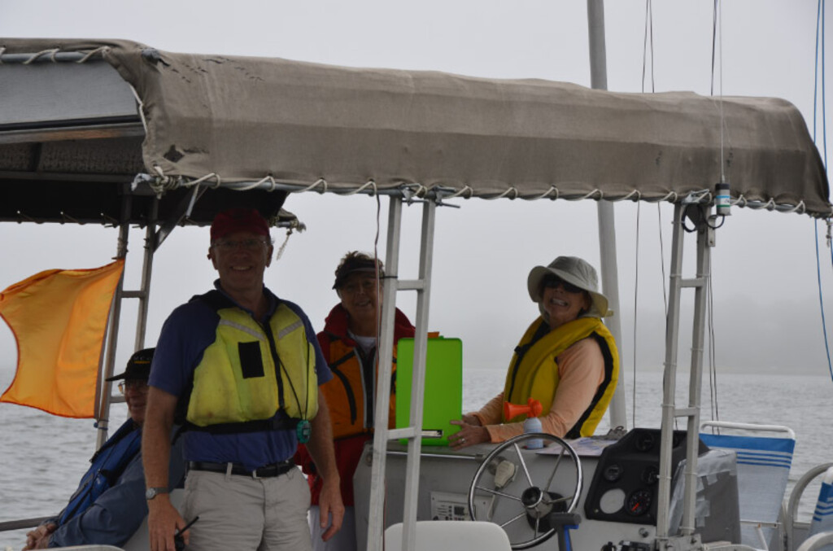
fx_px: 2250
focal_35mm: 98
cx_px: 416
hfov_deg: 21.0
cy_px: 276
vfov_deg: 14.0
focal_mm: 65
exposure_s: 1/250
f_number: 8
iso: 160
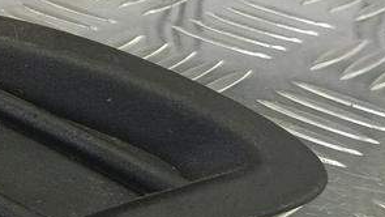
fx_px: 888
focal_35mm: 87
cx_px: -142
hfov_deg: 21.6
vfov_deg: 13.9
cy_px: 141
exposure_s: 1/50
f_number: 1.6
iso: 146
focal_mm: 4.11
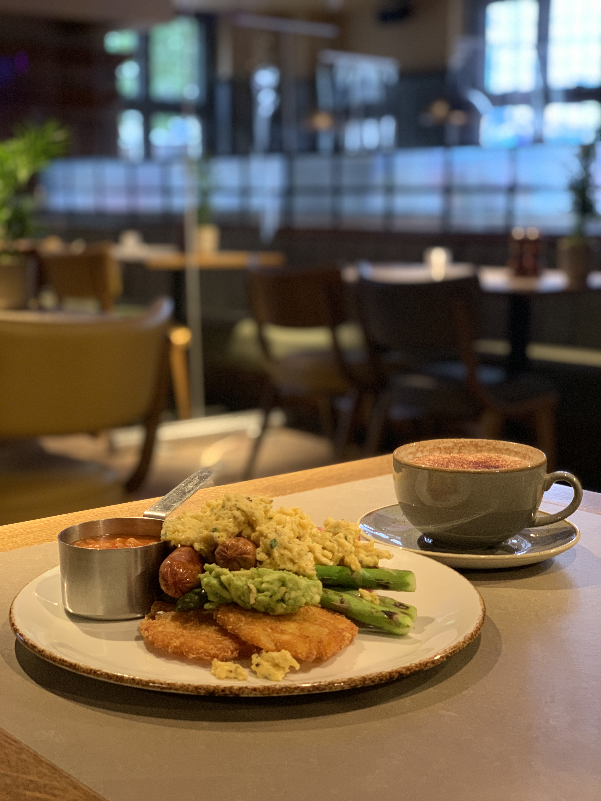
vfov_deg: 36.8
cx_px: 300
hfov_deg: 28.0
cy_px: 400
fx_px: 1204
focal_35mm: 52
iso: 320
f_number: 2.4
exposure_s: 1/50
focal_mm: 6
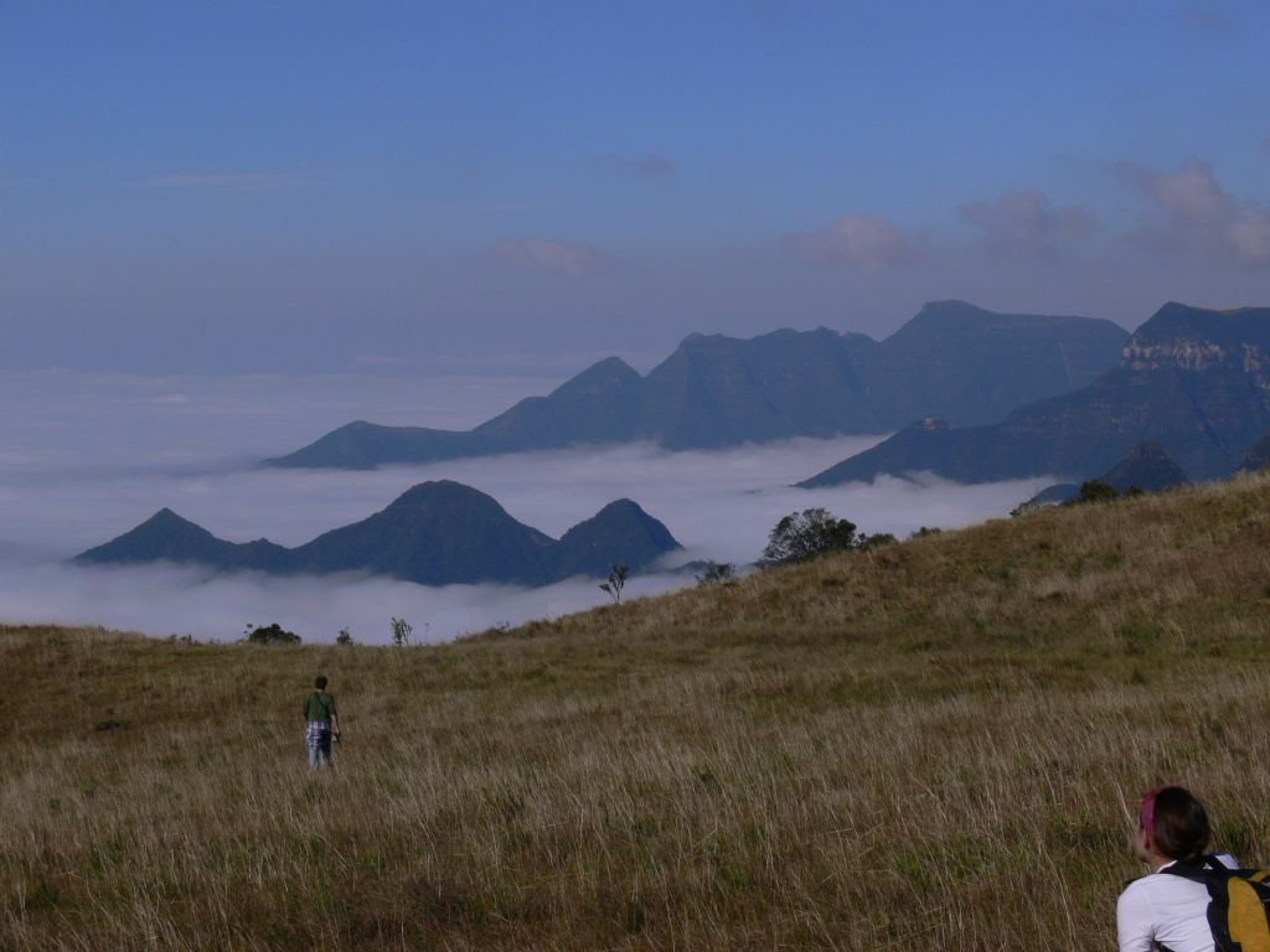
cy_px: 476
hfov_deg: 25.7
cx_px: 635
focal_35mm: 76
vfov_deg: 19.4
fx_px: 2788
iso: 80
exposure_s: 1/1000
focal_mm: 16
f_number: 6.3
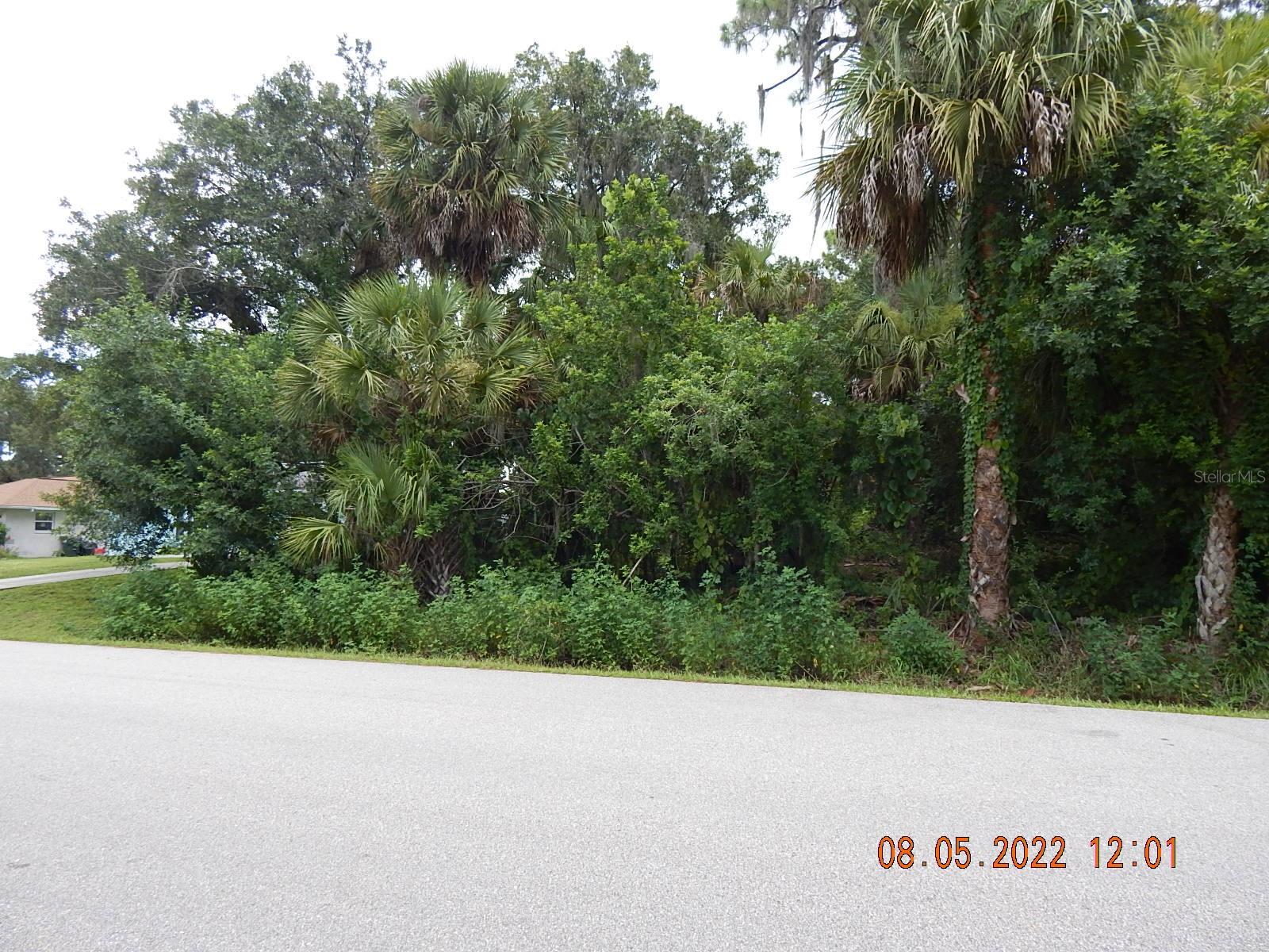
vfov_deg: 61.1
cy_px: 476
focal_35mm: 22
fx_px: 807
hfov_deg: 76.4
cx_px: 634
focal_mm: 4
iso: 125
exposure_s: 1/250
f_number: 3
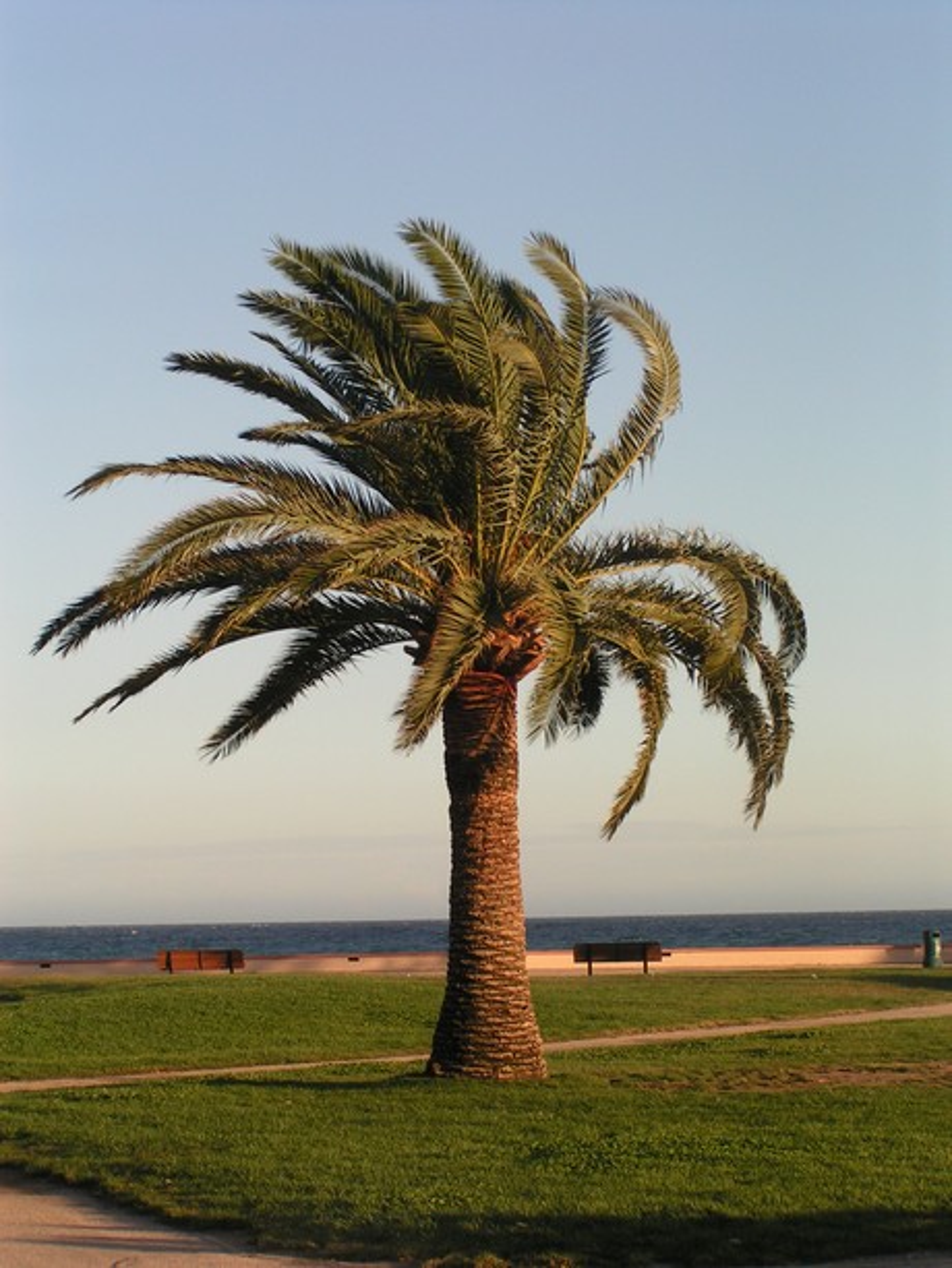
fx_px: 3152
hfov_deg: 17.2
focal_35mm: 86
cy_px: 634
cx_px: 476
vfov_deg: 22.8
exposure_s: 1/200
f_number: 5
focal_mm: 13.2
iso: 50
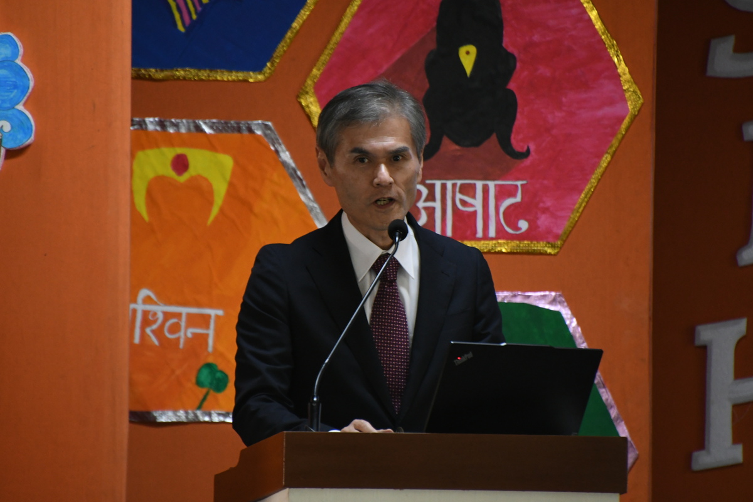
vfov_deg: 2.3
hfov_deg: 3.4
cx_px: 376
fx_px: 12549
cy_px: 251
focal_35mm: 600
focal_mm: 400
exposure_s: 1/60
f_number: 6.3
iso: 2500
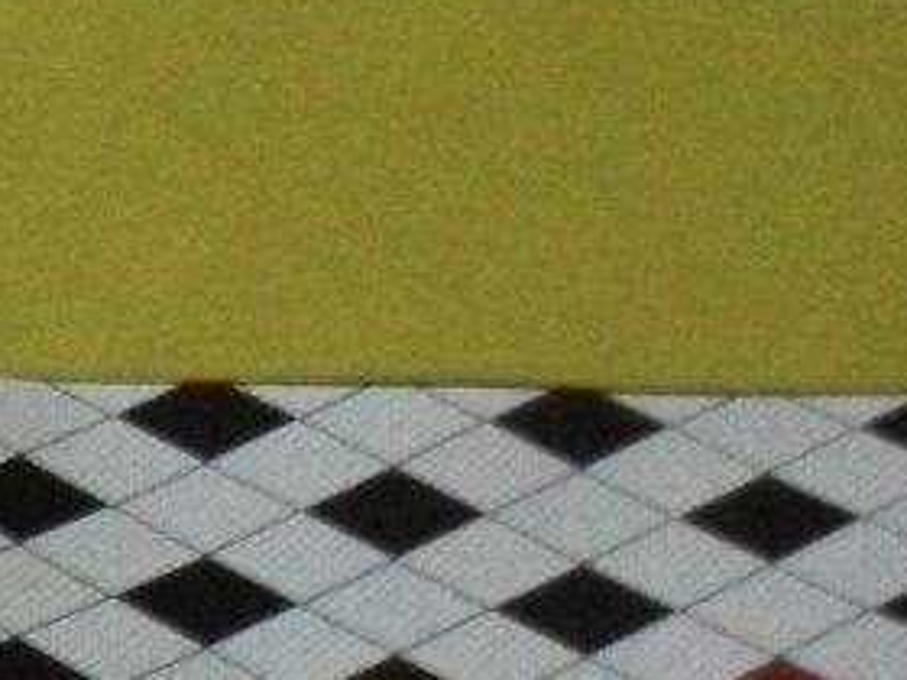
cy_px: 580
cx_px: -107
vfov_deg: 10.6
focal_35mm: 139
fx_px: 3642
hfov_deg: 13.9
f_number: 2.8
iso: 400
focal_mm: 6.3
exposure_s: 1/10
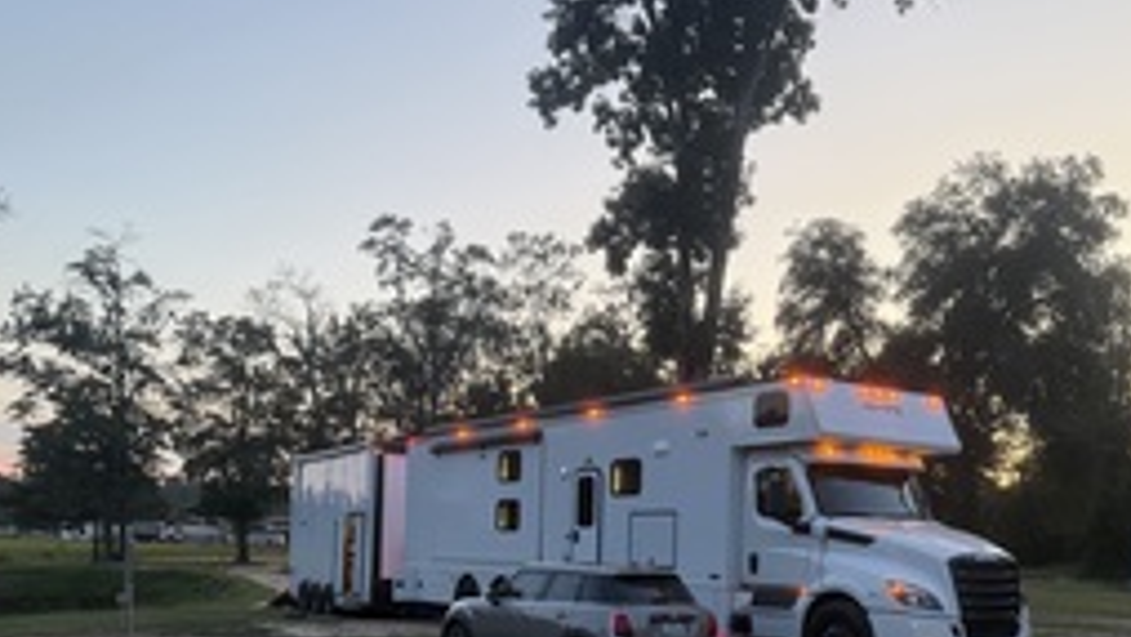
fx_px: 1080
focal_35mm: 36
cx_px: 686
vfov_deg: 31.7
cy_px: 541
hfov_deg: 54.8
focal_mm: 6.76
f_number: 1.78
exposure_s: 1/83
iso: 200
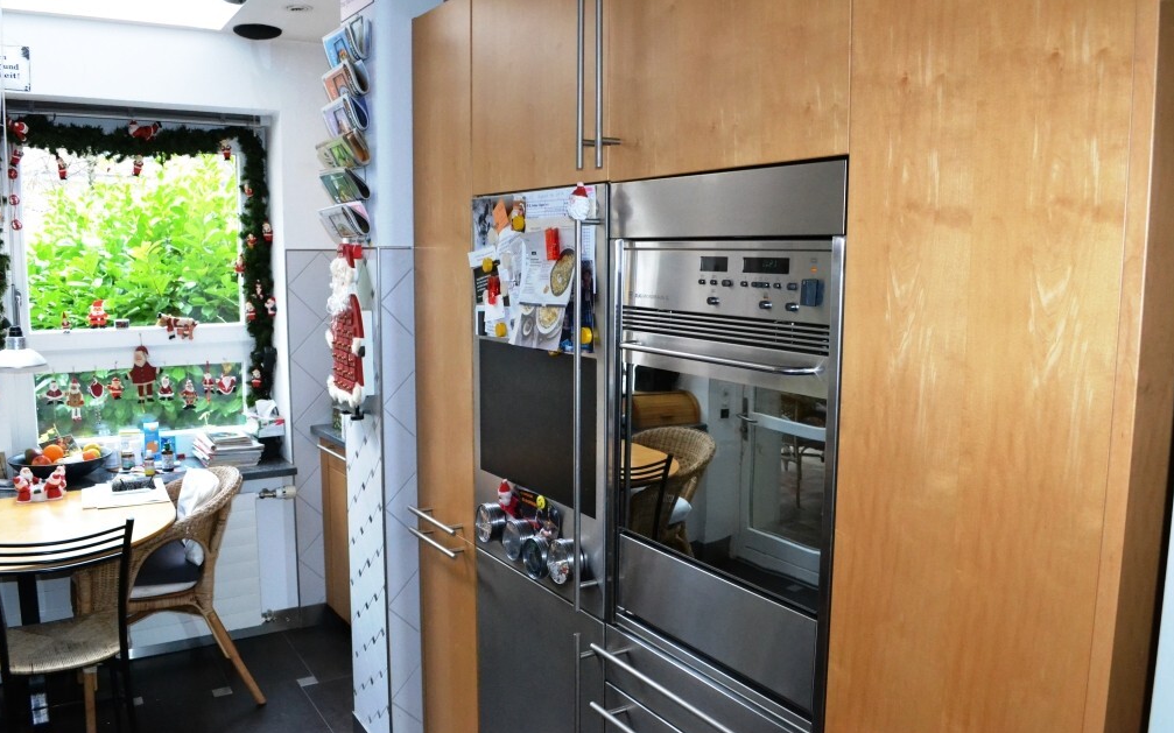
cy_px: 378
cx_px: 585
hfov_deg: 66.5
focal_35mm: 28
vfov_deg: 44.5
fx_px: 896
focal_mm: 18
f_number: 7.1
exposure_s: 1/60
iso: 3200
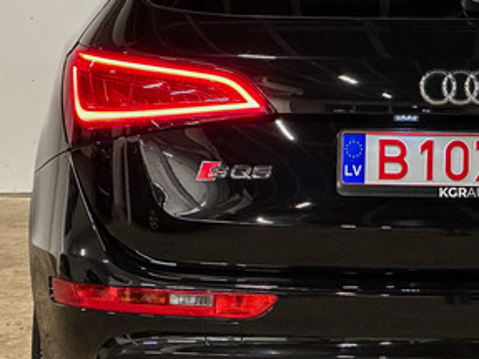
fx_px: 2408
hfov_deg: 11.3
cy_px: 96
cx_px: 451
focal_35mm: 174
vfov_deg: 8.5
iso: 640
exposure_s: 1/50
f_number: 2.8
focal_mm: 9
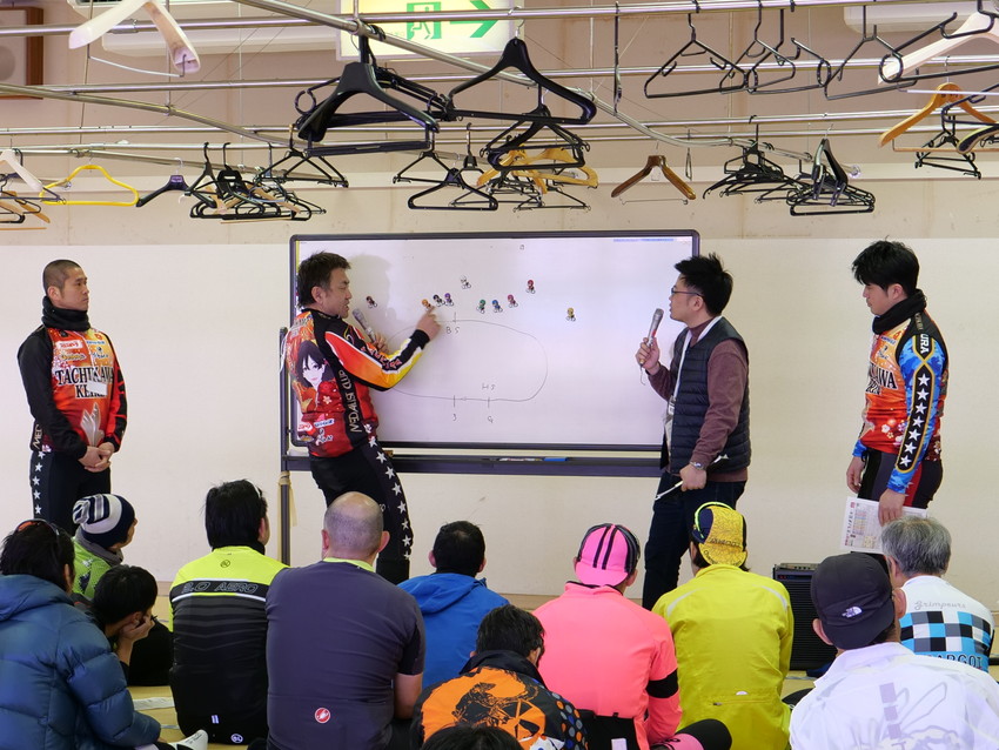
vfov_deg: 17.2
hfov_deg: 22.8
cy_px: 375
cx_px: 500
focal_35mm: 86
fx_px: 2483
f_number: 3.5
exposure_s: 1/15
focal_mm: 22
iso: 200
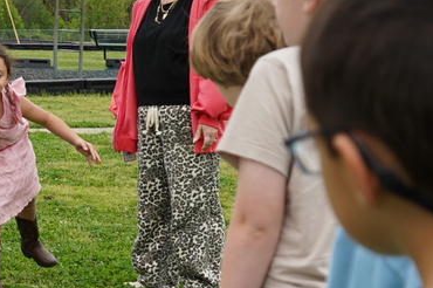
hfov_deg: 15.0
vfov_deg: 10.2
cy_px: 286
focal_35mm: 133
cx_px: -41
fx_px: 1598
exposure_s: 1/160
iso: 100
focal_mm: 32
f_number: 4
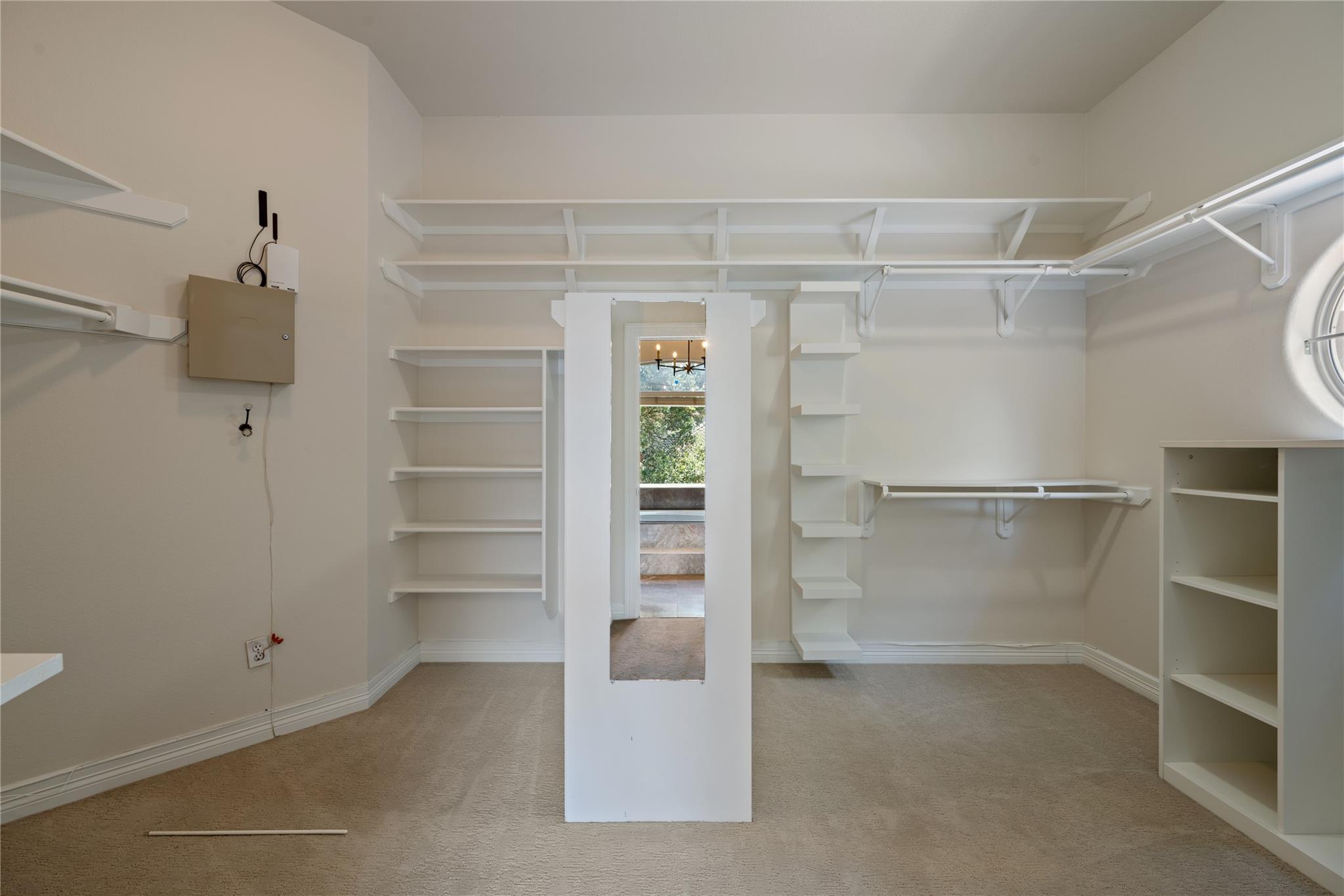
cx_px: 672
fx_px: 523
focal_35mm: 14
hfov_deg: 104.3
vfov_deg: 81.2
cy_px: 448
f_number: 8
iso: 100
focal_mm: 14
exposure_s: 1/1.67
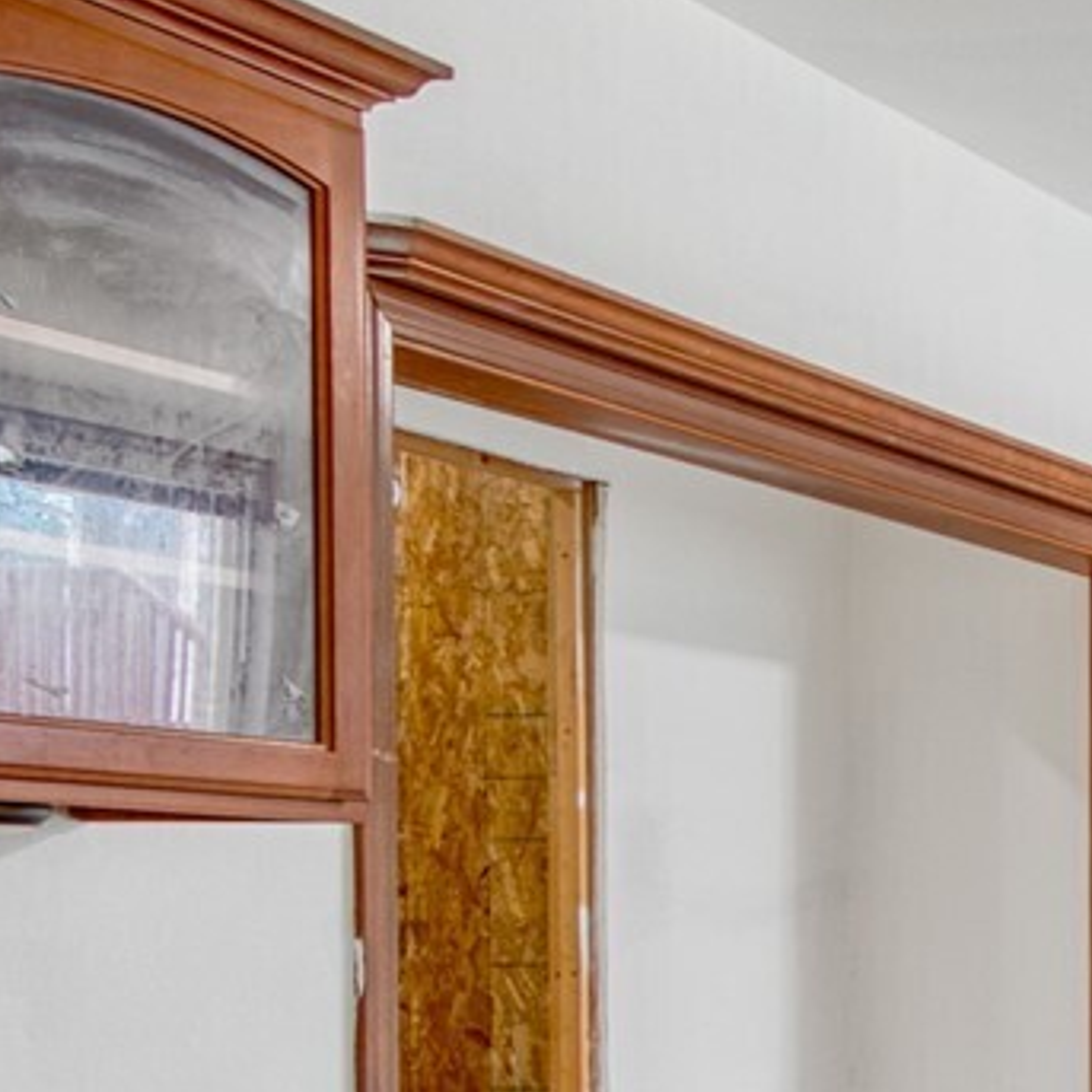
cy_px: 1122
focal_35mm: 66
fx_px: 2356
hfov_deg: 18.1
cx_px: 2162
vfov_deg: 24.7
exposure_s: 1
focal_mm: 8
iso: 200
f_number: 9
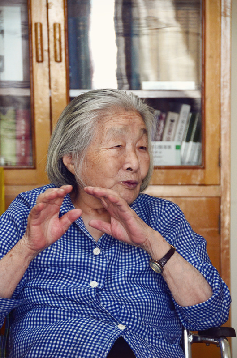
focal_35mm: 168
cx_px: 118
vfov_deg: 12.3
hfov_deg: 8.1
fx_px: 1668
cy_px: 179
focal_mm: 112
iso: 800
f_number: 5.3
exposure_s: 1/100
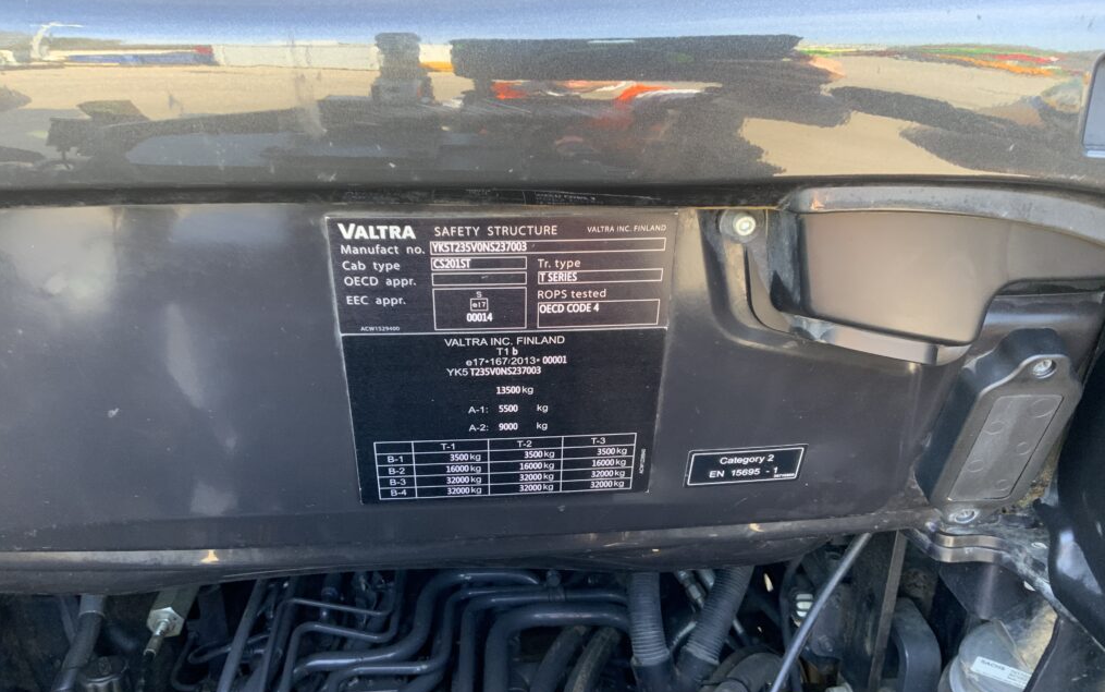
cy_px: 375
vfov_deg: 40.6
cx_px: 556
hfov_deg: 61.2
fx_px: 934
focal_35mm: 31
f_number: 1.8
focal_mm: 3
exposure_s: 1/85
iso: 64
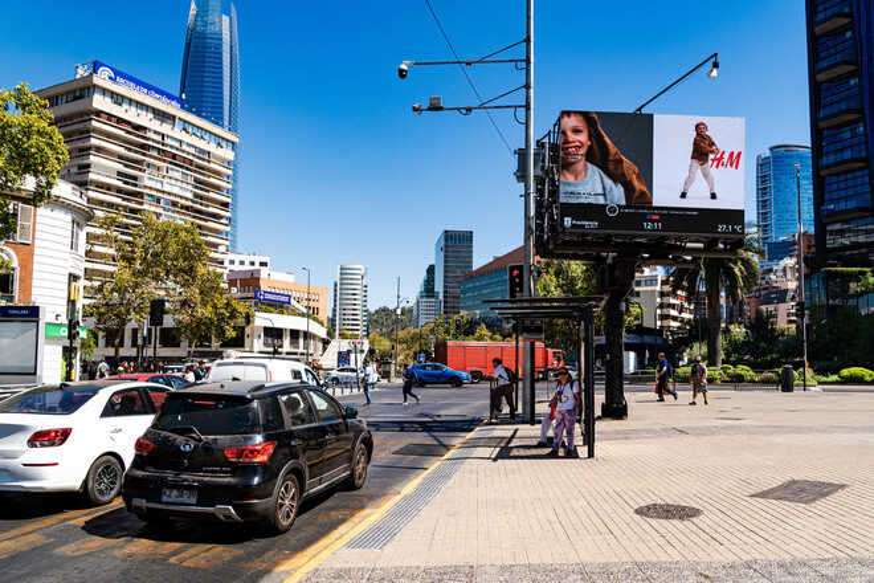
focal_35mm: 24
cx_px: 437
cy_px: 292
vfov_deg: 53.1
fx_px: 583
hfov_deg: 73.7
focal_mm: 24
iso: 100
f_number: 7.1
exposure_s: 1/320
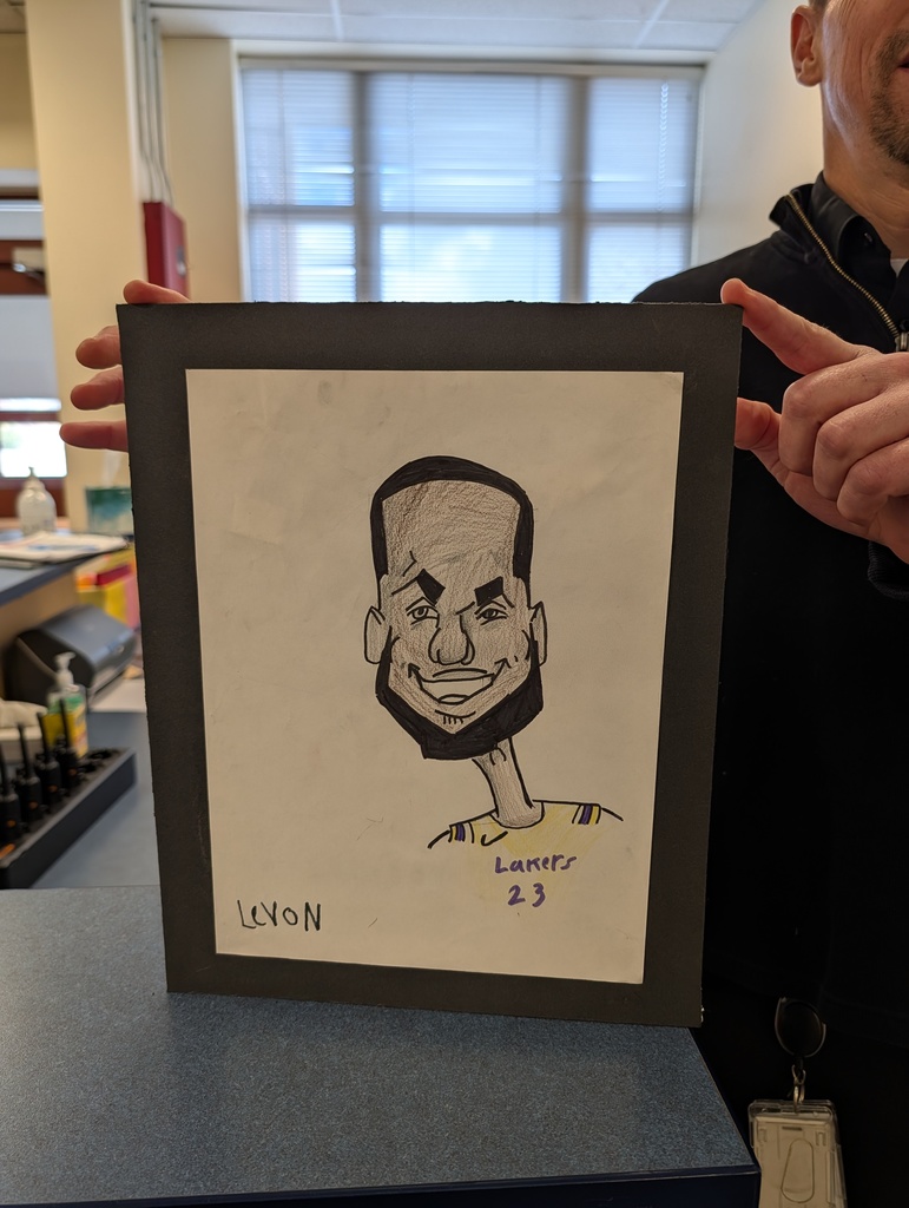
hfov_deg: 56.9
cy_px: 604
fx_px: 838
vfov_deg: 71.5
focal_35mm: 24
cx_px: 454
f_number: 1.68
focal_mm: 6.9
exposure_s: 1/60
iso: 44
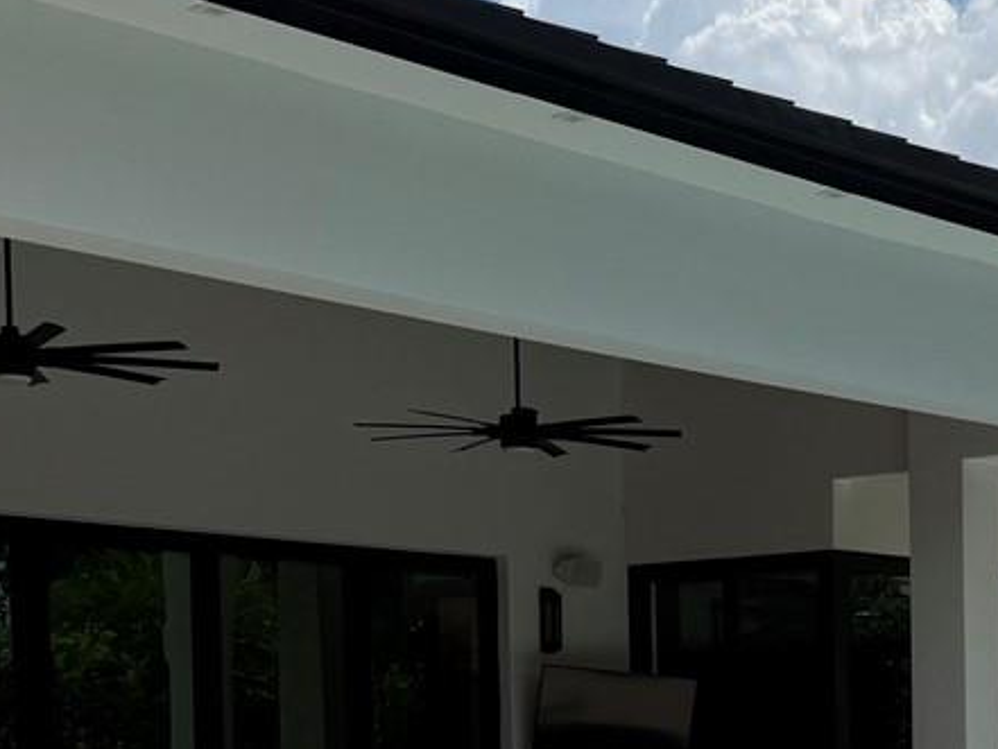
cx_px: 878
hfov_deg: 22.0
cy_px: 833
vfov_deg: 16.5
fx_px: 2509
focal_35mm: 87
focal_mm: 6.76
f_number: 1.78
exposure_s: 1/11905
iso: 80
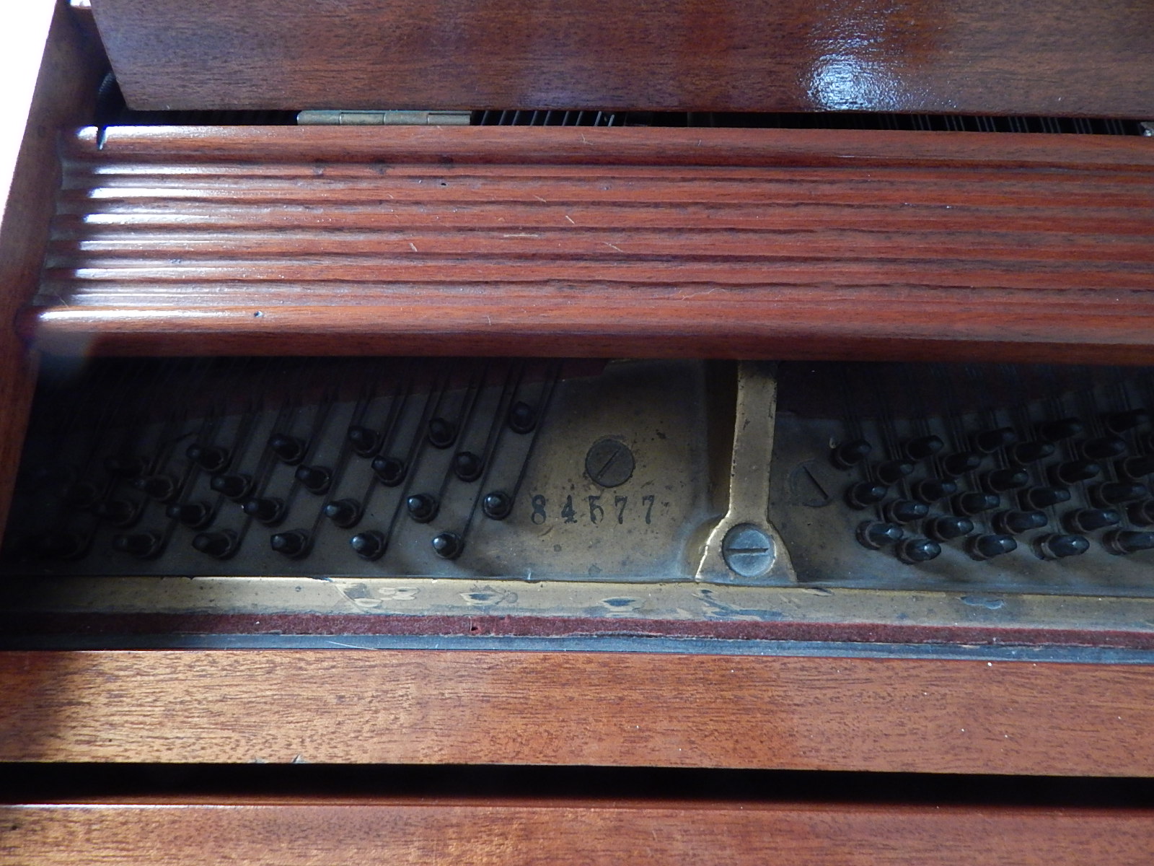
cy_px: 433
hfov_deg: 76.4
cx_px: 577
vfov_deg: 61.1
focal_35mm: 22
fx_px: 733
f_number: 3
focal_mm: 4
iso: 400
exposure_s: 1/15
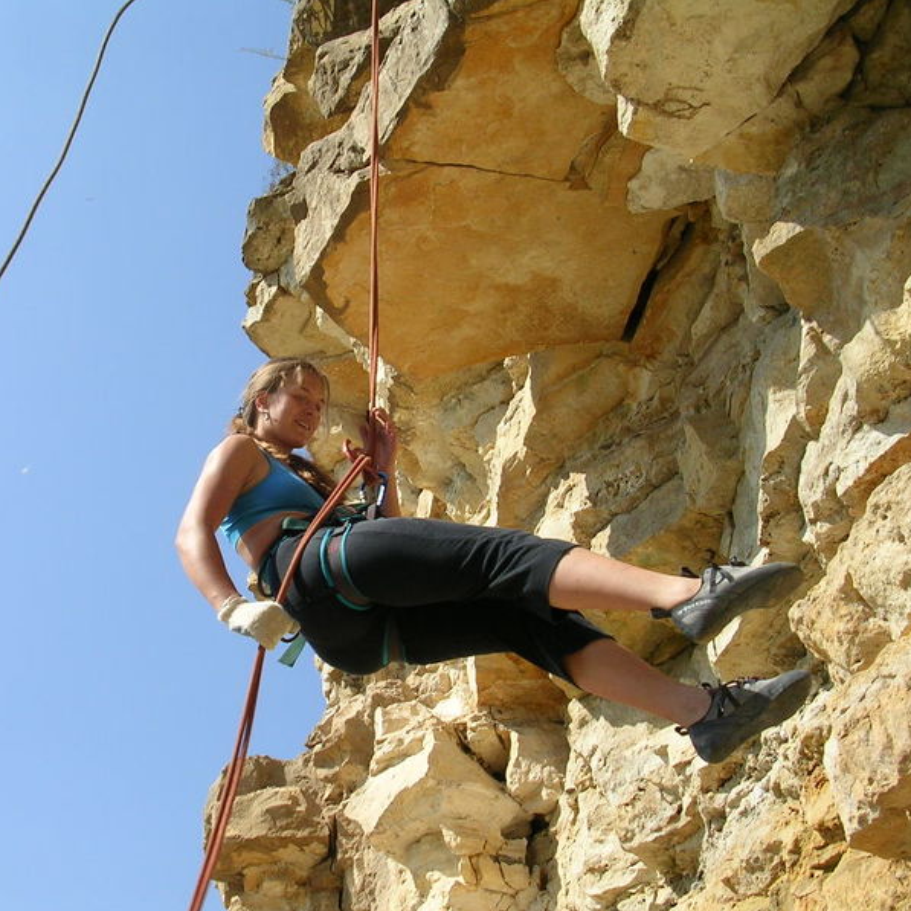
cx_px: 330
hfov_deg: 37.3
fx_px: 1340
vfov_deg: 37.6
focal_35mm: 45
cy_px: 456
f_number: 5.6
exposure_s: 1/230
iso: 50
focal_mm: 5.8
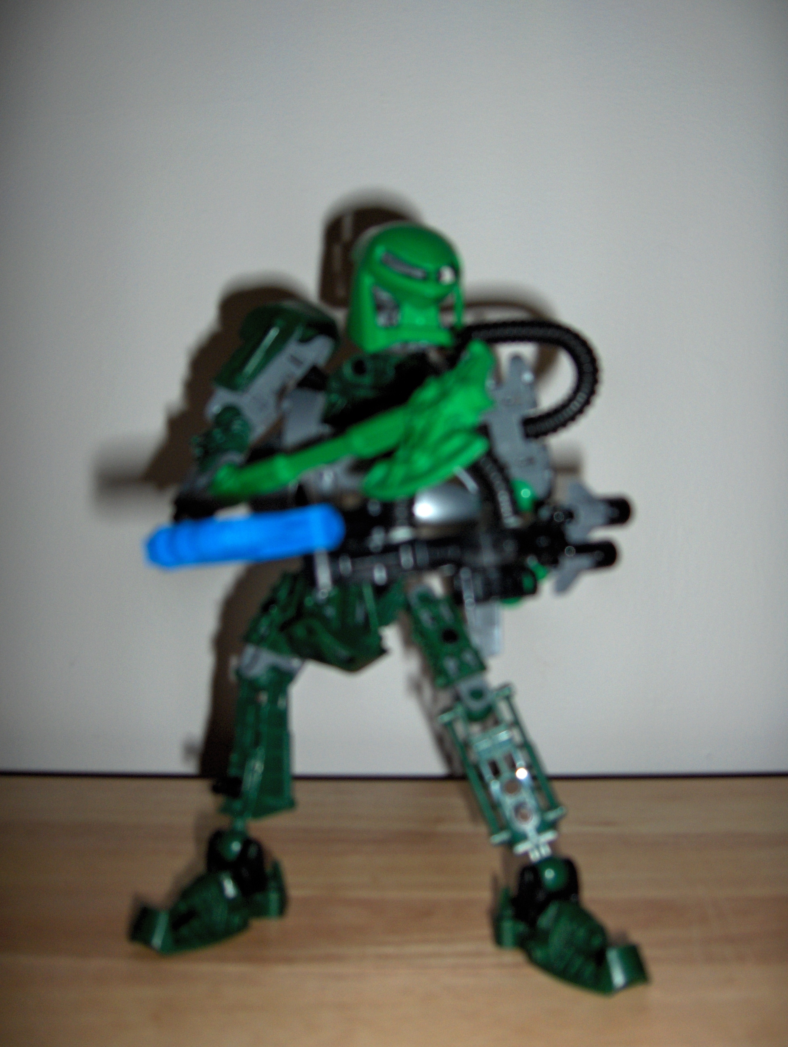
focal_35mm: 39
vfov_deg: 47.8
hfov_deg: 36.9
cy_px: 524
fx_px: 1181
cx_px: 394
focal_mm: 8
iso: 100
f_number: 2.8
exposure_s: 1/60
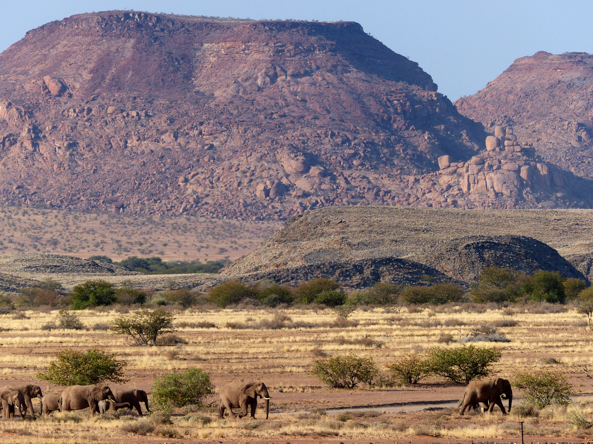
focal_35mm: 420
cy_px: 222
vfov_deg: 3.5
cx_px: 296
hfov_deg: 4.7
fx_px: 7195
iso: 100
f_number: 4
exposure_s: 1/800
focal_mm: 75.6
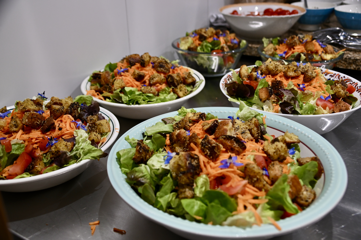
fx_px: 361
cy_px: 120
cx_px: 180
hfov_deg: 53.1
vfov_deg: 36.9
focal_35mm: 36
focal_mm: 24
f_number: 3.8
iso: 640
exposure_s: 1/40
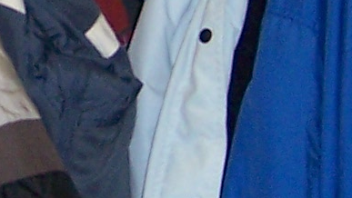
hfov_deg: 8.2
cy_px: -40
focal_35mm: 261
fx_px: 2437
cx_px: -56
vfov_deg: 4.6
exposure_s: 1/60
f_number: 2.8
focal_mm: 6.2
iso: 125
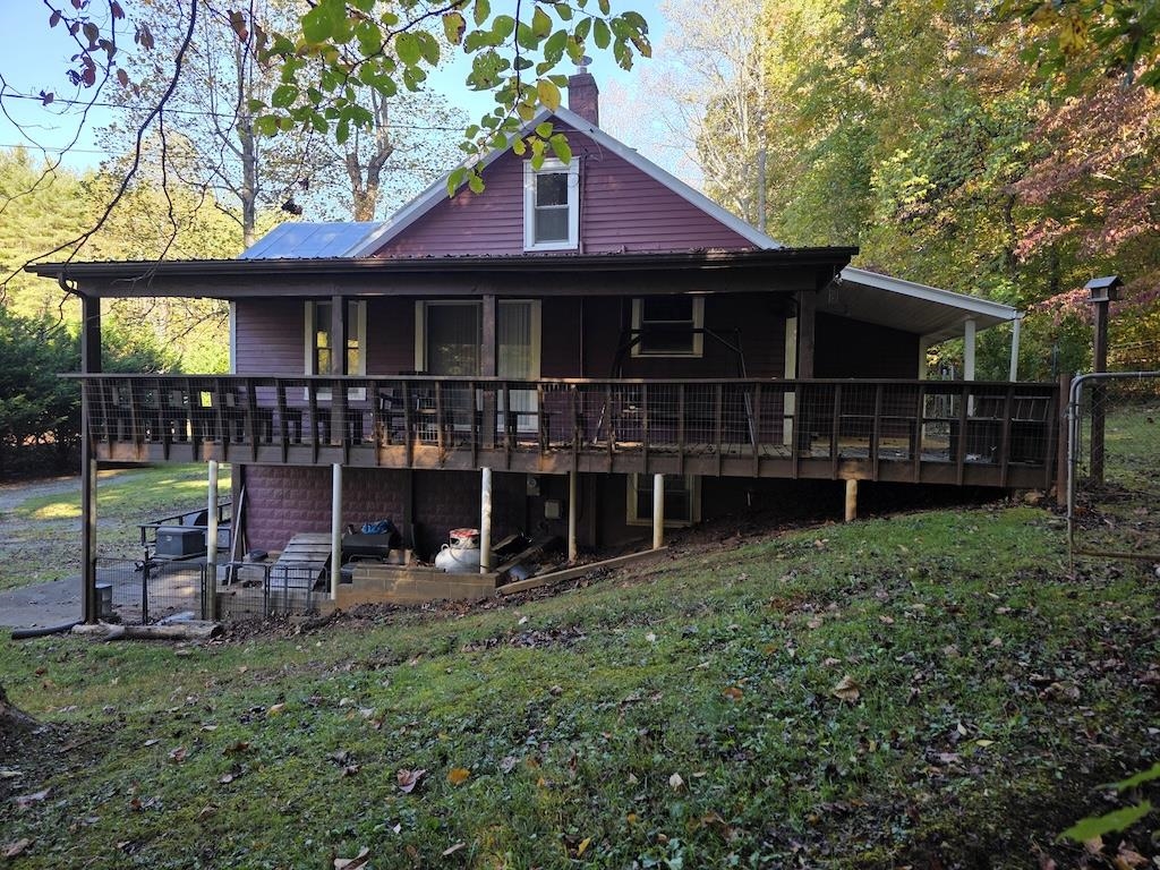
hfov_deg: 73.9
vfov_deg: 58.9
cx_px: 580
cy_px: 435
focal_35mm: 23
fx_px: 771
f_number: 1.7
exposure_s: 1/180
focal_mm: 6.3
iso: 40
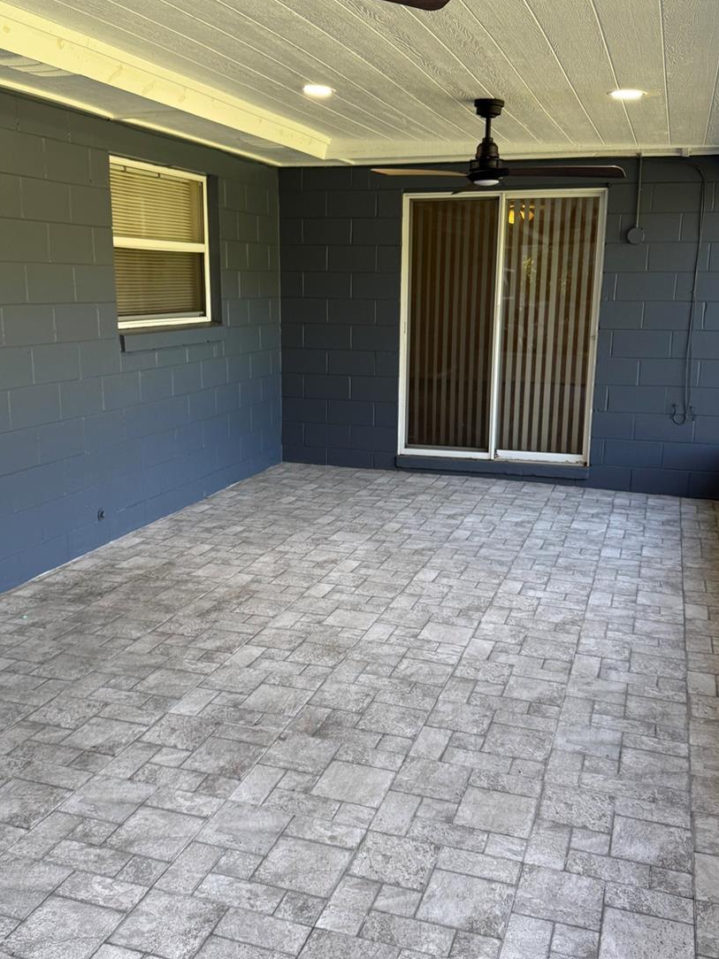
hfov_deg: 41.8
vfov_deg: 54.0
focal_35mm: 34
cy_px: 478
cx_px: 353
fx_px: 942
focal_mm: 6.76
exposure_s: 1/120
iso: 100
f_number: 1.78
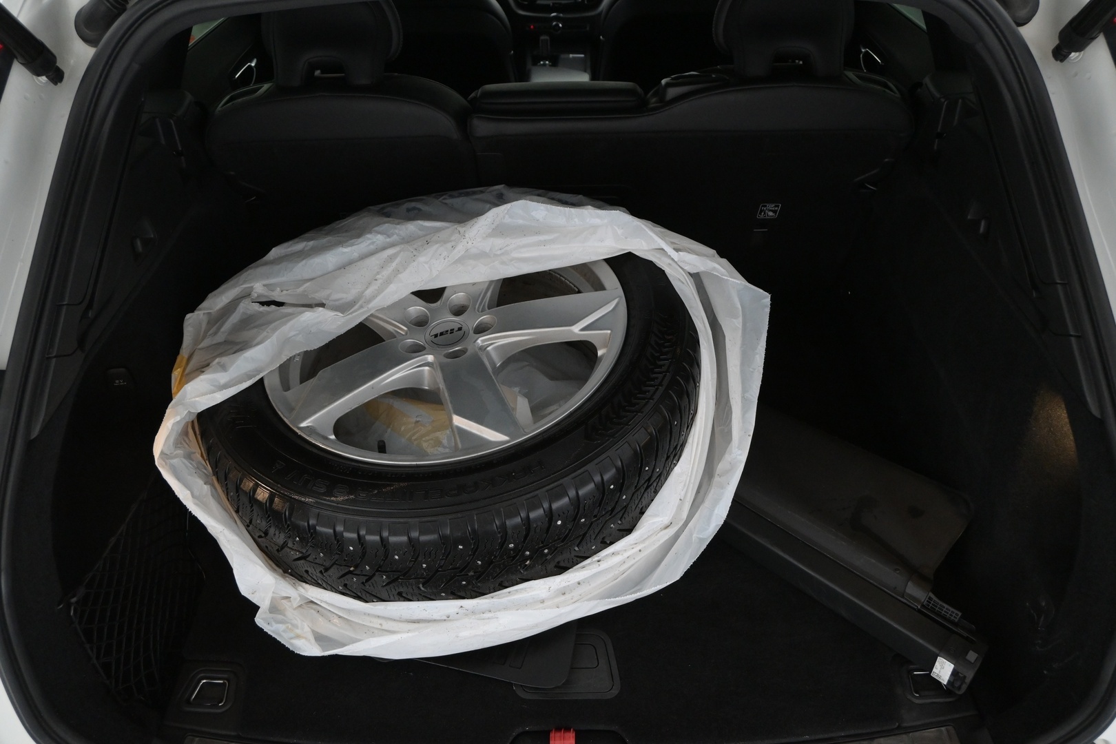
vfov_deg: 44.6
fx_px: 907
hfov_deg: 63.2
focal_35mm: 29
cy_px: 372
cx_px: 558
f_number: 5
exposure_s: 1/100
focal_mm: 19.5
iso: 2500
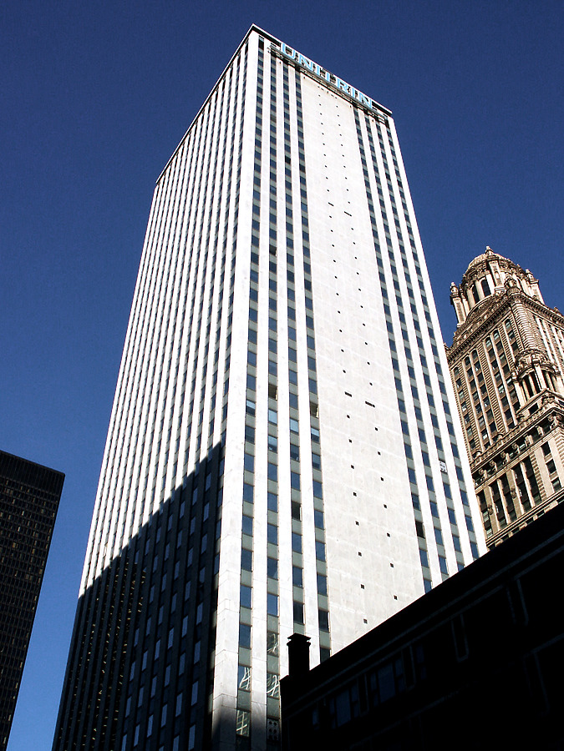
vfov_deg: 52.6
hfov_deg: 40.7
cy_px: 376
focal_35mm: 35
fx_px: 760
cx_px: 282
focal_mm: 7.18
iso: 64
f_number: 6.7
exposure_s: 1/500
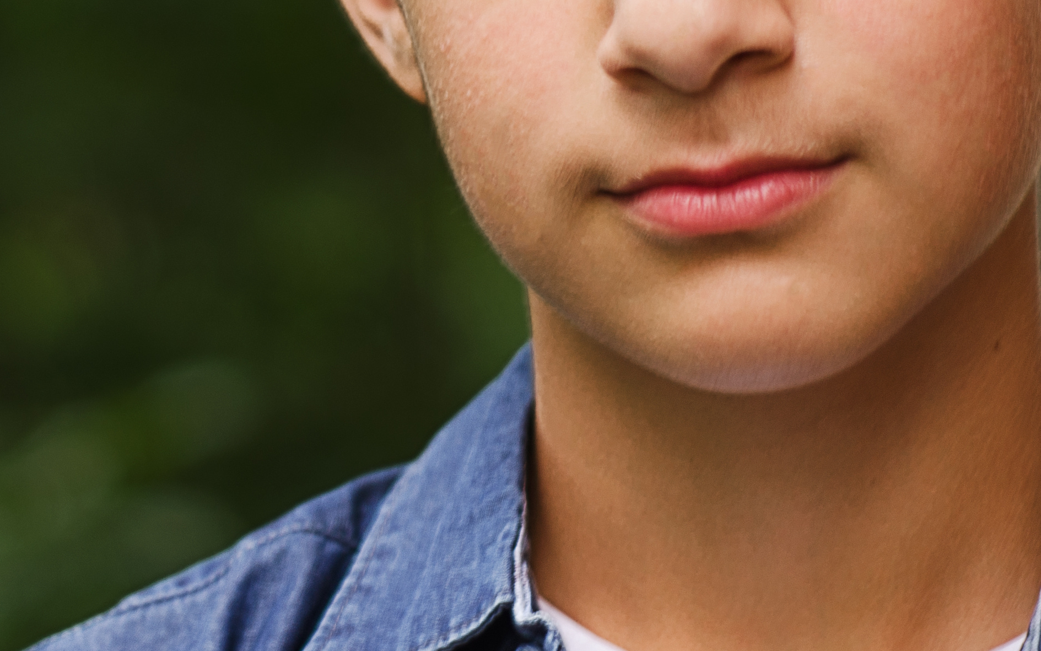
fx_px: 5646
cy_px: 58
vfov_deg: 6.6
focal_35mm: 199
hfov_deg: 10.5
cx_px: 407
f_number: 2
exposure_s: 1/20
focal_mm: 50
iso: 100
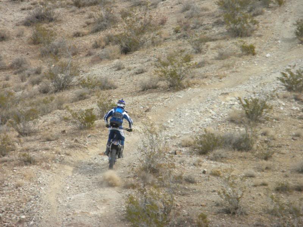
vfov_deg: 5.7
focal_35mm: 260
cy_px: 114
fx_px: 2276
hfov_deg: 7.6
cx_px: 152
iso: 90
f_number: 5.3
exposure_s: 1/345
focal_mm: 46.2
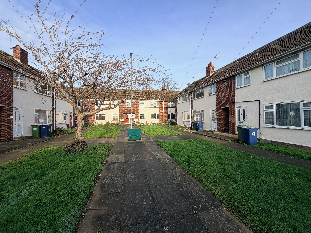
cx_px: 156
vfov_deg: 85.7
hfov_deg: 102.1
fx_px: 126
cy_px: 116
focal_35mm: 14
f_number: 2.2
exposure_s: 1/549
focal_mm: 2.22
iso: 40
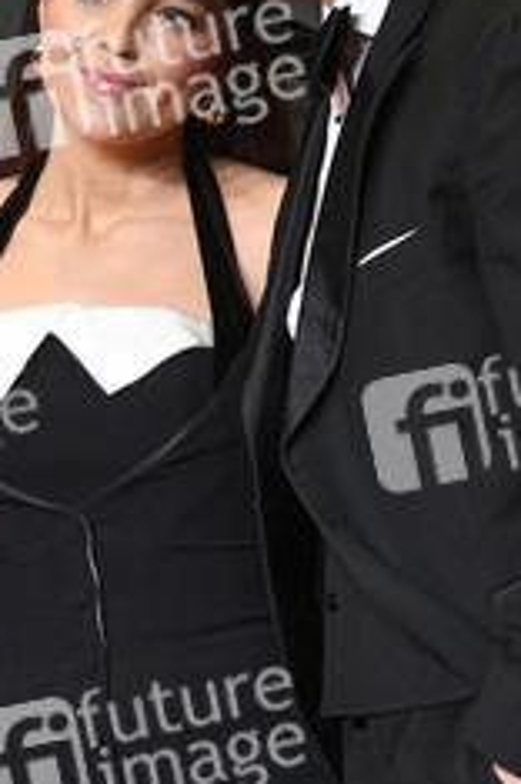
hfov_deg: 5.5
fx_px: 5377
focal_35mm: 247
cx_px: 230
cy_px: 247
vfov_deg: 8.3
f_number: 5.6
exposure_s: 1/200
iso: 5000
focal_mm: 145
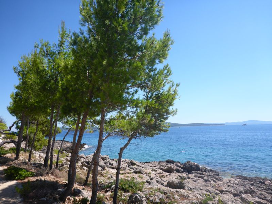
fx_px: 220
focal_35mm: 28
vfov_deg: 49.7
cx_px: 136
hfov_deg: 63.4
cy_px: 102
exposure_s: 1/1000
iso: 100
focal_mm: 4.9
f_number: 3.3
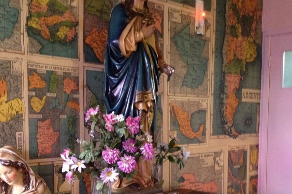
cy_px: 152
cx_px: 140
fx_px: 454
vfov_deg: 23.9
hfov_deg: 35.6
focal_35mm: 56
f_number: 2.4
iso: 500
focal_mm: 4.28
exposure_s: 1/15
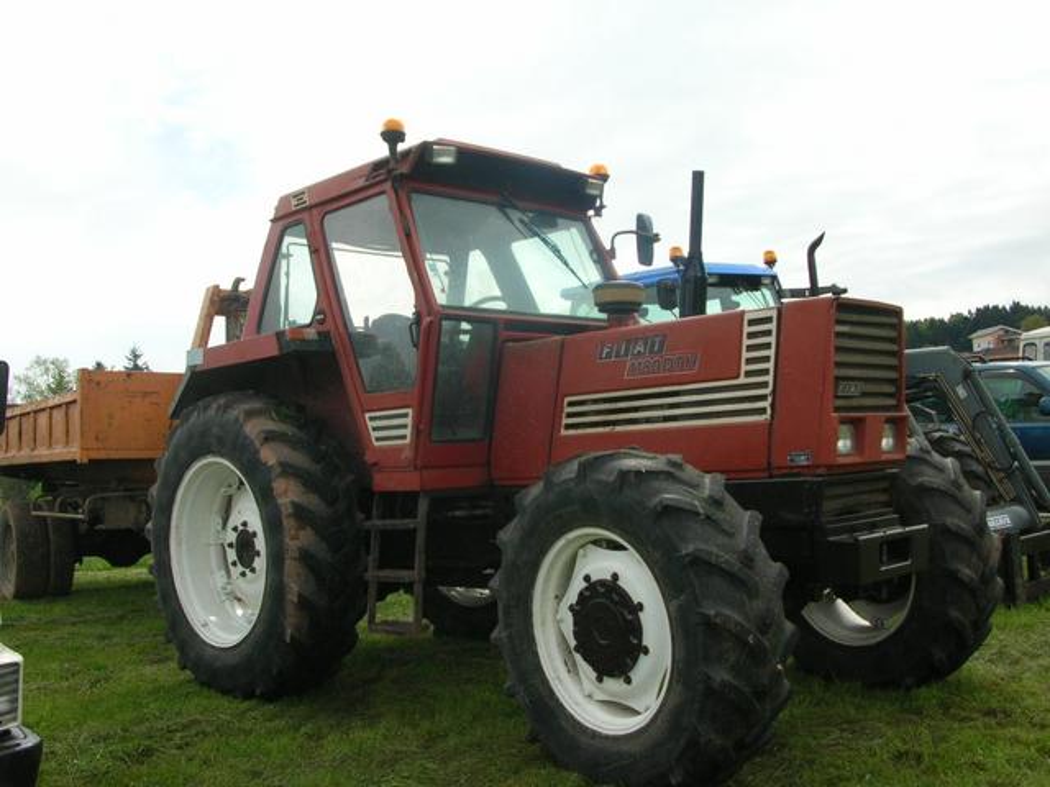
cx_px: 525
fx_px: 1062
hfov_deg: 52.6
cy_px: 394
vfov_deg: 40.7
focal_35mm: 35
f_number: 5.6
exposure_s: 1/212
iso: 50
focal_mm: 5.8
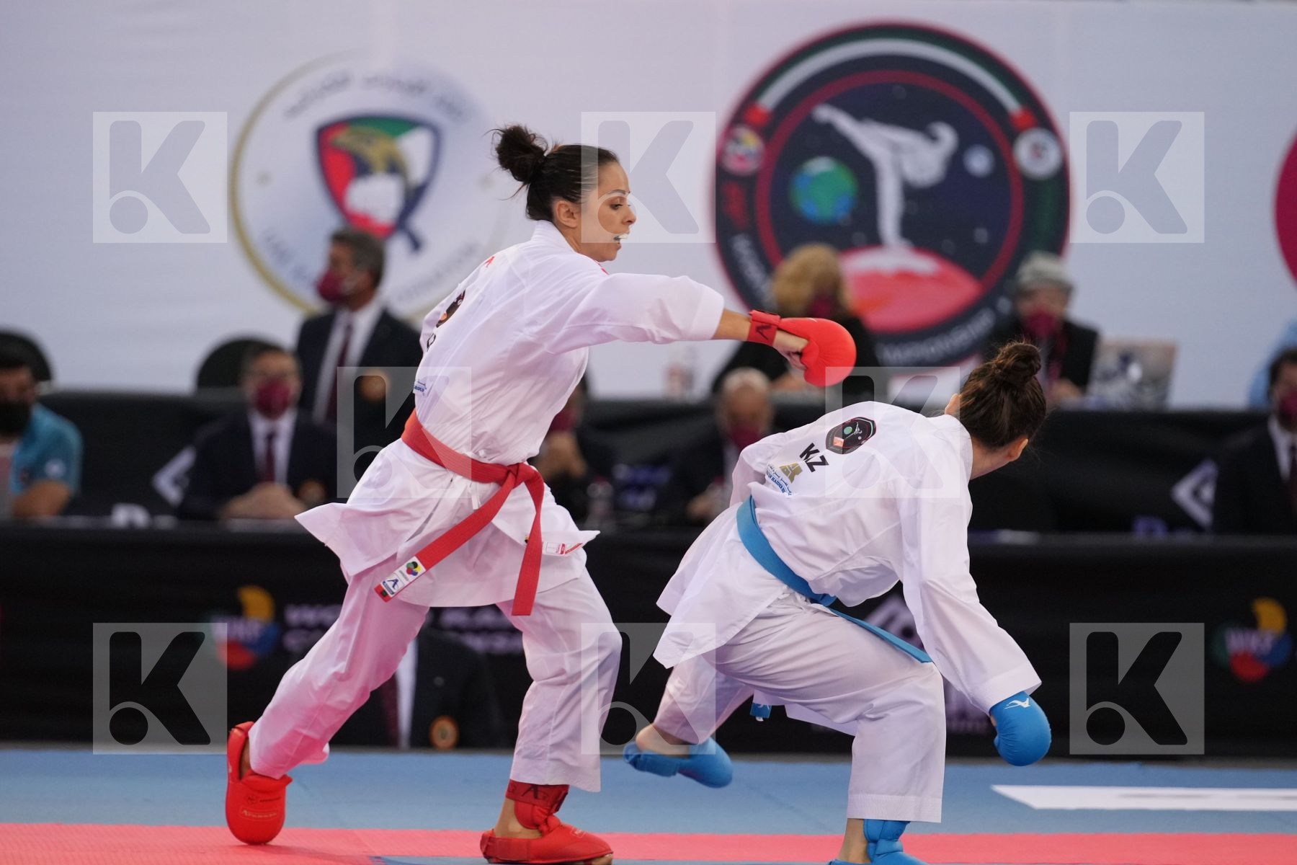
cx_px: 648
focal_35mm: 300
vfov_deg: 4.6
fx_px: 10807
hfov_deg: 6.9
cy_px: 432
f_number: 2.8
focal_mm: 200
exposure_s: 1/1000
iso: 2000
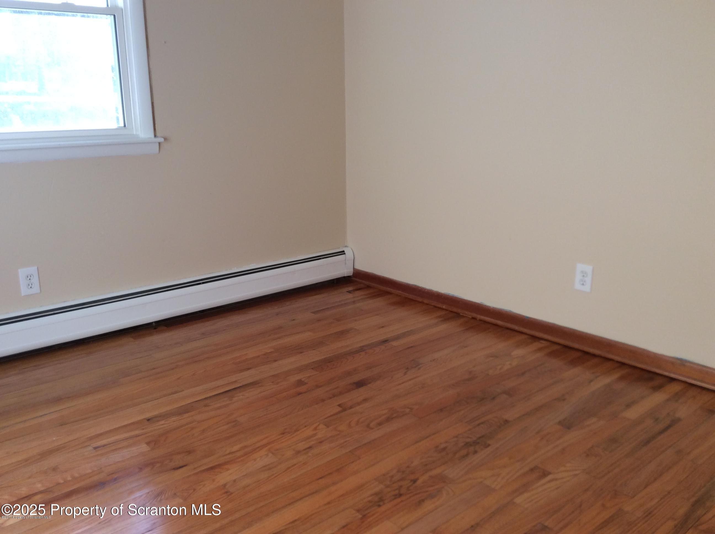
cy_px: 267
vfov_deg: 44.1
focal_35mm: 32
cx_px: 358
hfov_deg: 56.9
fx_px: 660
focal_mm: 3.3
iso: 32
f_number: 2.4
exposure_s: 1/40
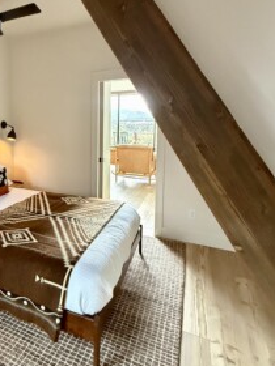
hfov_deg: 50.4
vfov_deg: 68.7
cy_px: 146
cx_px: 43
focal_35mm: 25
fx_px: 265
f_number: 2.2
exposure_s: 1/60
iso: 1250
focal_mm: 2.22
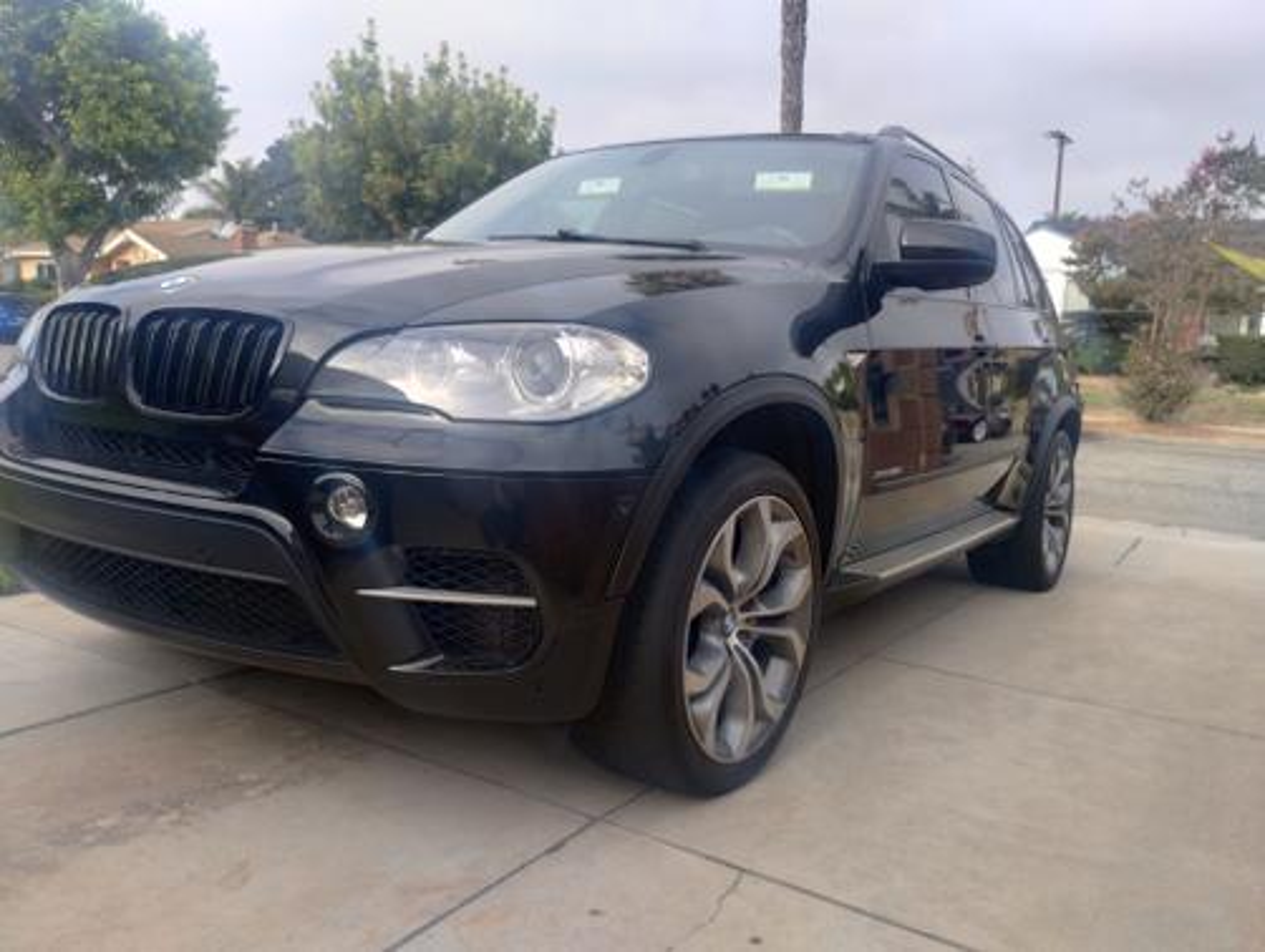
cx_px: 632
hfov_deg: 63.4
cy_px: 476
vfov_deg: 49.9
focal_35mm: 28
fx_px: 1025
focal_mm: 4.27
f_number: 1.8
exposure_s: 1/271
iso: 100
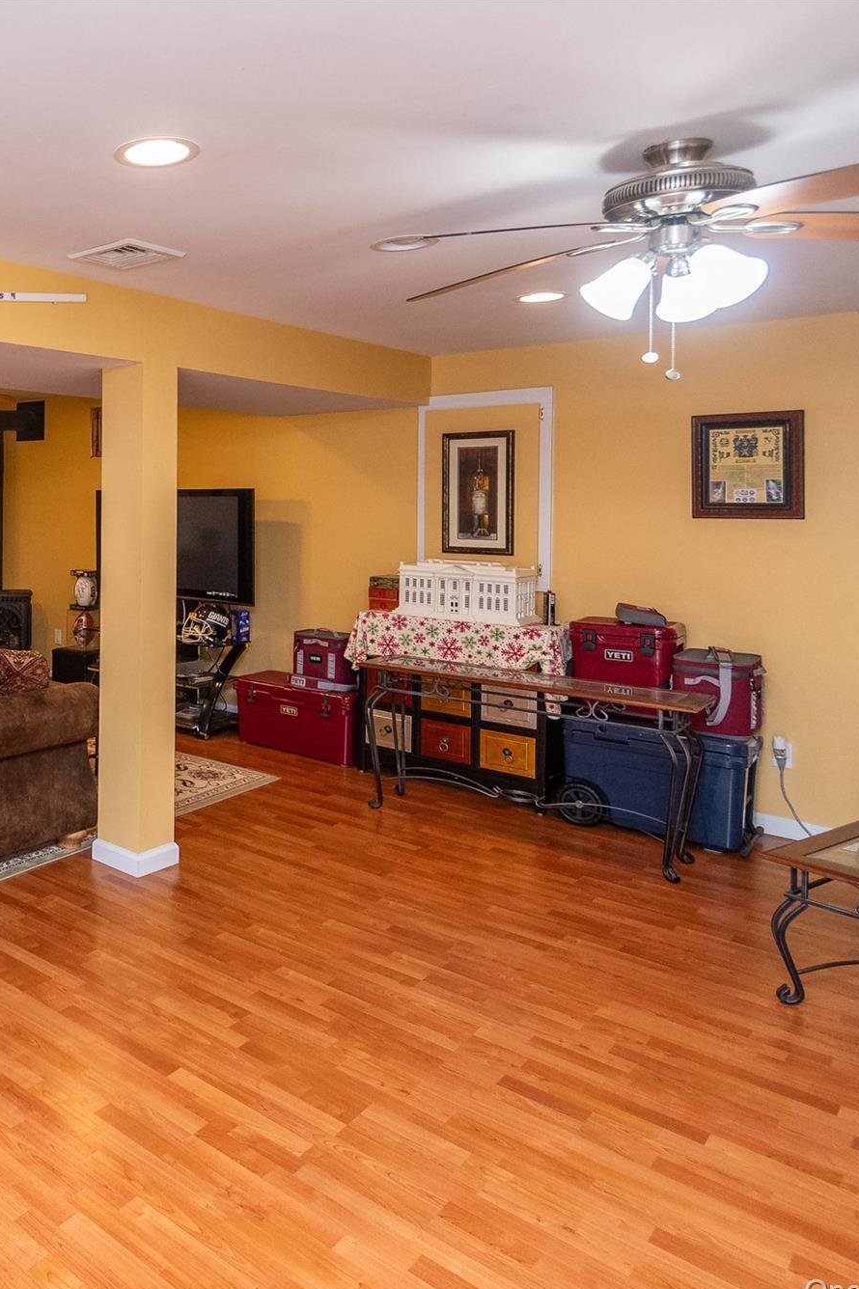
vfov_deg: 76.1
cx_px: 13
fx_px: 824
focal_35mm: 23
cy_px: 656
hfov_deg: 46.7
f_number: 5.6
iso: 1250
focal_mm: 10
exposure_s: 1/60
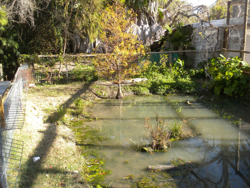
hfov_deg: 50.1
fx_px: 267
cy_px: 94
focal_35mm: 37
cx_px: 125
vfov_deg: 38.7
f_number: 3.5
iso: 174
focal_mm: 6.6
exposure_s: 1/437
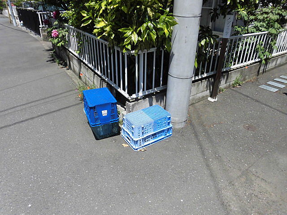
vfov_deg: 56.8
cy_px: 108
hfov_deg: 71.6
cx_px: 144
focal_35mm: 24
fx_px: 199
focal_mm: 4.3
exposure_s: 1/200
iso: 100
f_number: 7.8
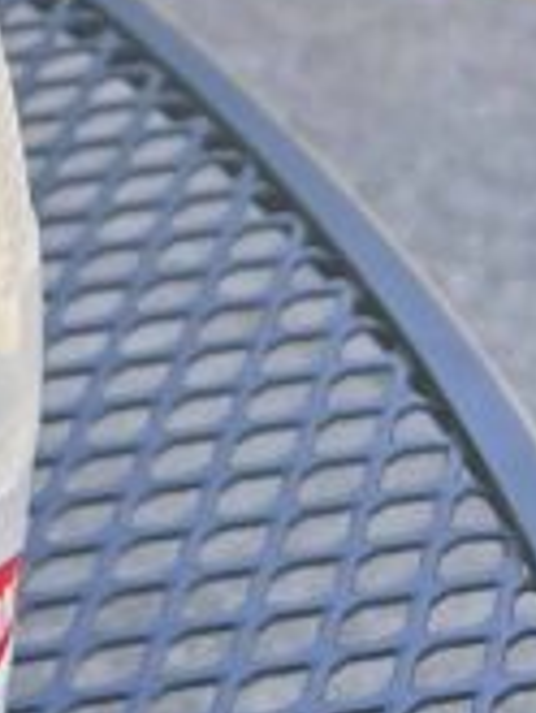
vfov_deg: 11.9
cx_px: -1072
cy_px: -203
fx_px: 3320
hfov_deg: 7.9
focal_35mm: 161
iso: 50
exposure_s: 1/521
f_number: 1.5
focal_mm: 5.7
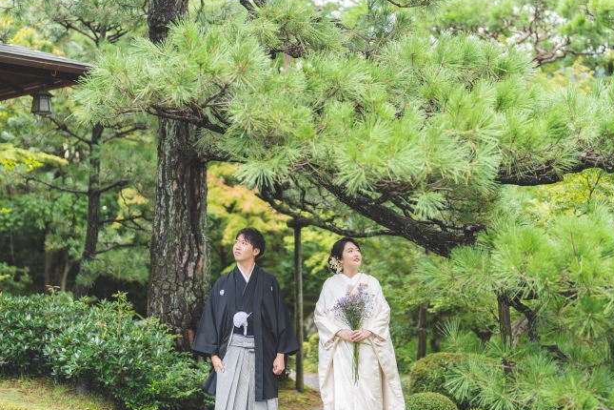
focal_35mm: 62
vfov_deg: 21.9
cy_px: 169
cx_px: 304
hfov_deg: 32.4
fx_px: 1057
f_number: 1.2
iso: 125
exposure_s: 1/1250
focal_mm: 50
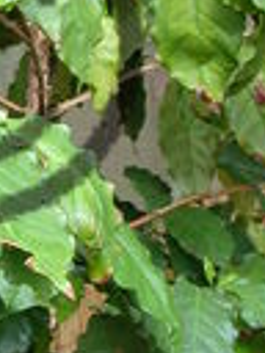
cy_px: 47
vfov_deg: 12.0
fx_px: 1674
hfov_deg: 9.0
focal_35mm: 164
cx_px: -44
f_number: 2.8
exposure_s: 1/25.8
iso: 100
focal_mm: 8.9
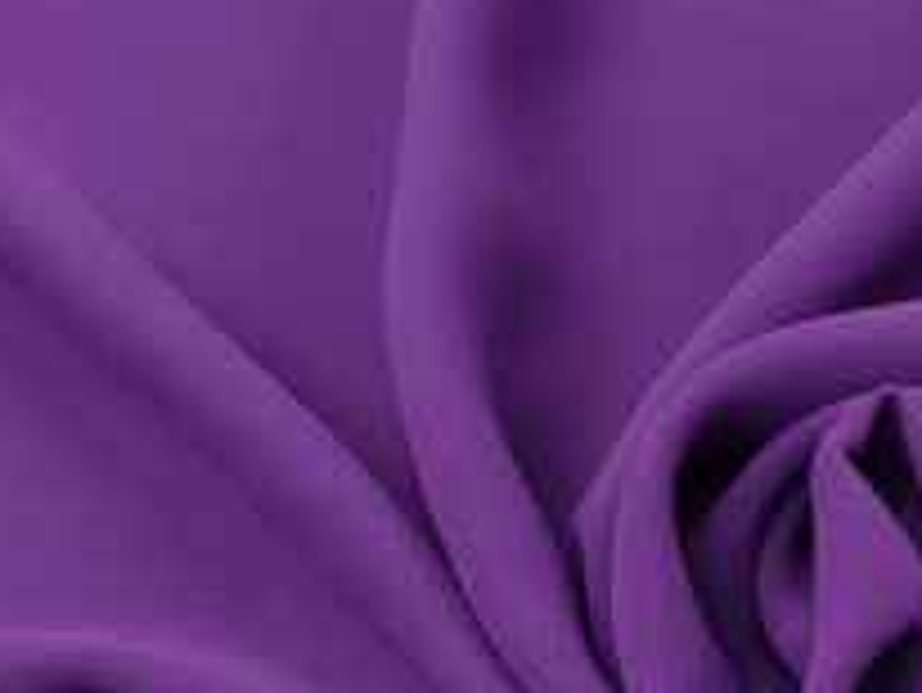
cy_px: 554
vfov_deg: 20.0
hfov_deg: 25.7
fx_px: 1945
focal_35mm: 73
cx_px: 855
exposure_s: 1/125
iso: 400
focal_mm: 5.43
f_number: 1.89
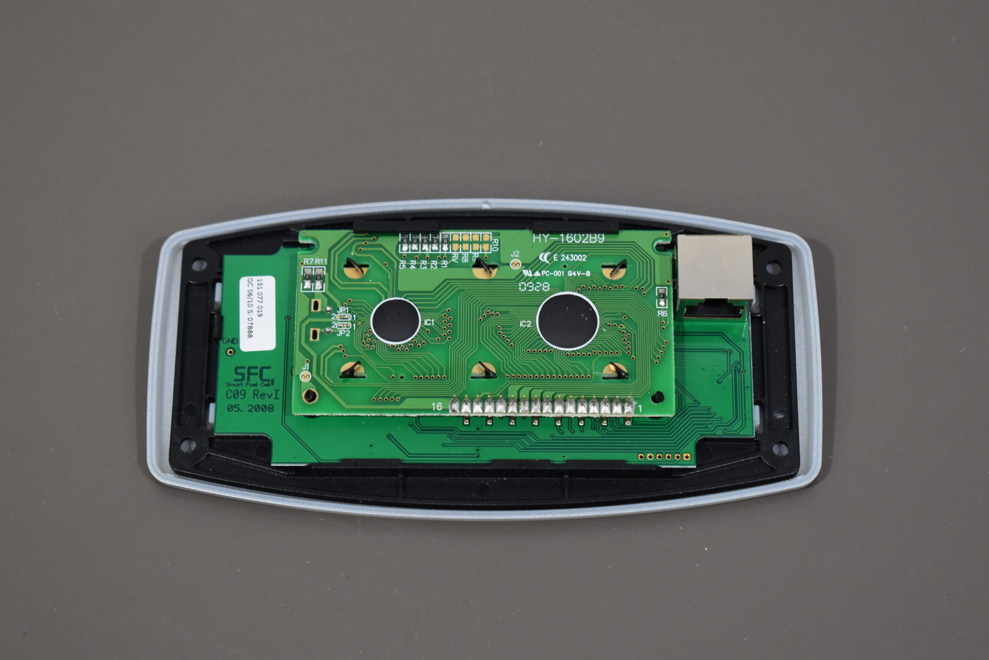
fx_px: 2266
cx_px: 494
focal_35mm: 82
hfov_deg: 24.6
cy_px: 330
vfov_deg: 16.6
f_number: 5.6
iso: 1000
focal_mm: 55
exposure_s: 1/125
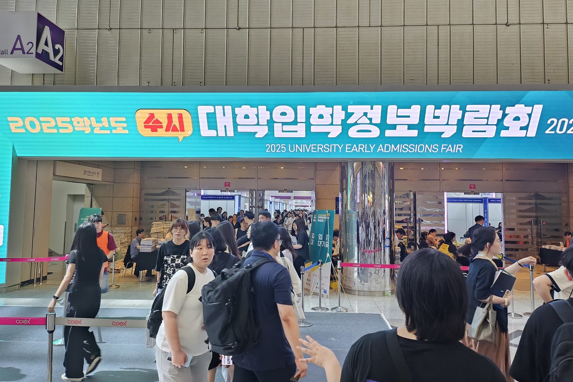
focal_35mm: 26
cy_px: 176
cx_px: 294
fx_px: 414
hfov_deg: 69.4
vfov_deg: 49.5
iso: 500
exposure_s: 1/120
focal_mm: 5
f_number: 1.8
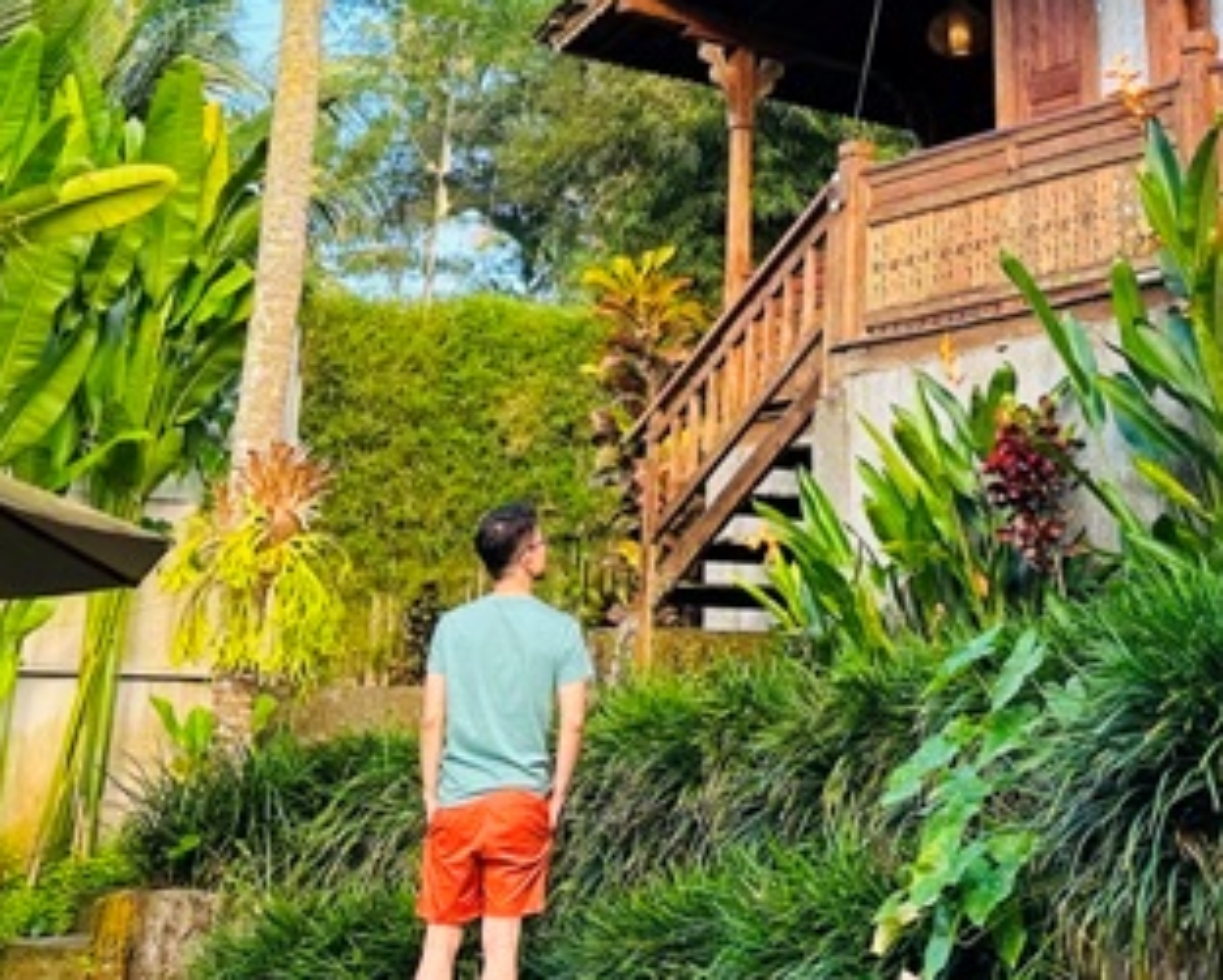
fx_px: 2173
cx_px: 941
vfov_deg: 24.1
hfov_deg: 30.8
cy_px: -31
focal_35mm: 60
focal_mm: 6.86
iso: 80
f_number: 1.78
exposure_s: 1/714
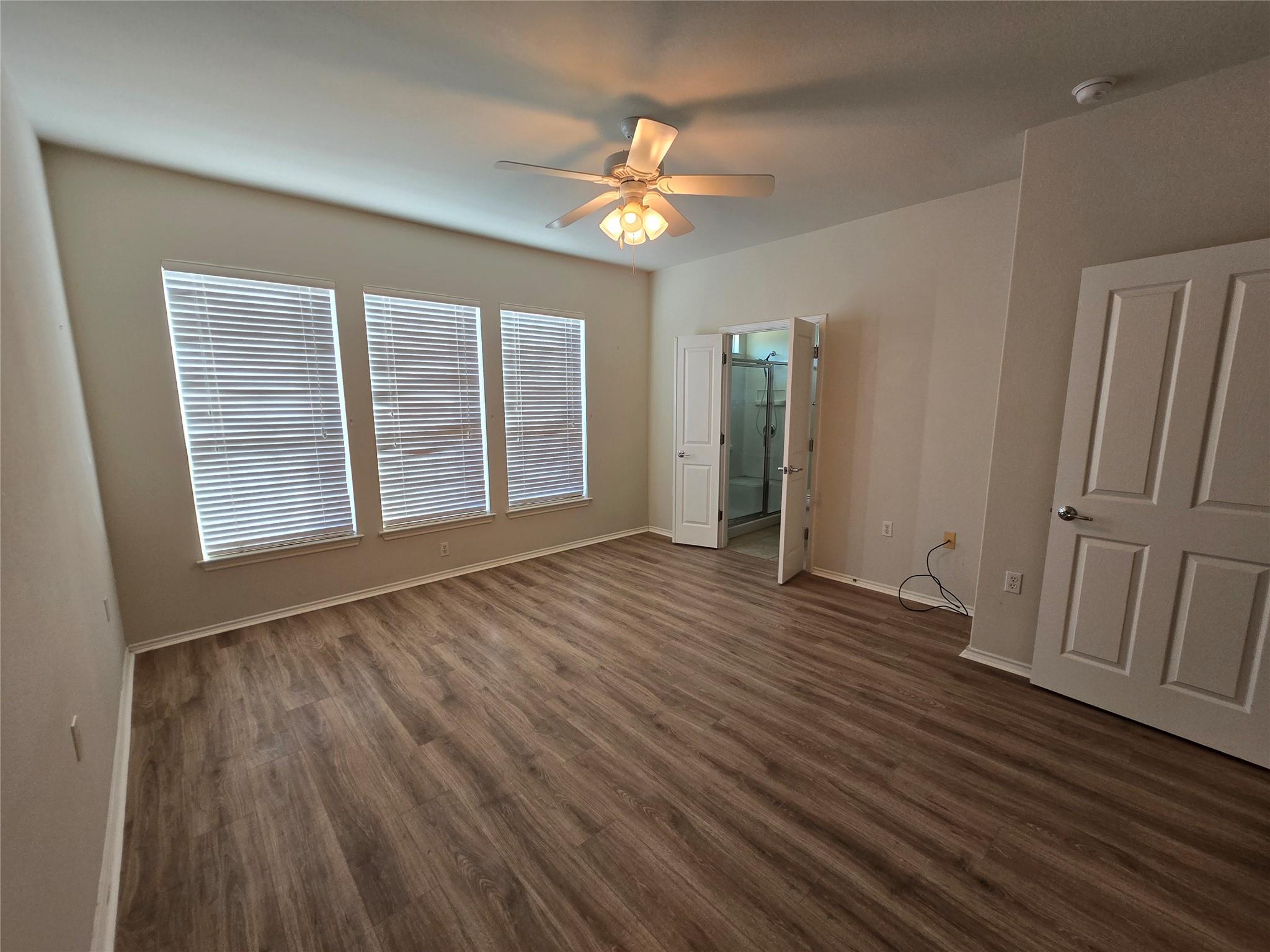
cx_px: 635
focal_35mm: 13
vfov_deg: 89.9
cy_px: 476
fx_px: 477
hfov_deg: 106.2
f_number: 2.2
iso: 100
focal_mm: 2.2
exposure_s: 1/60
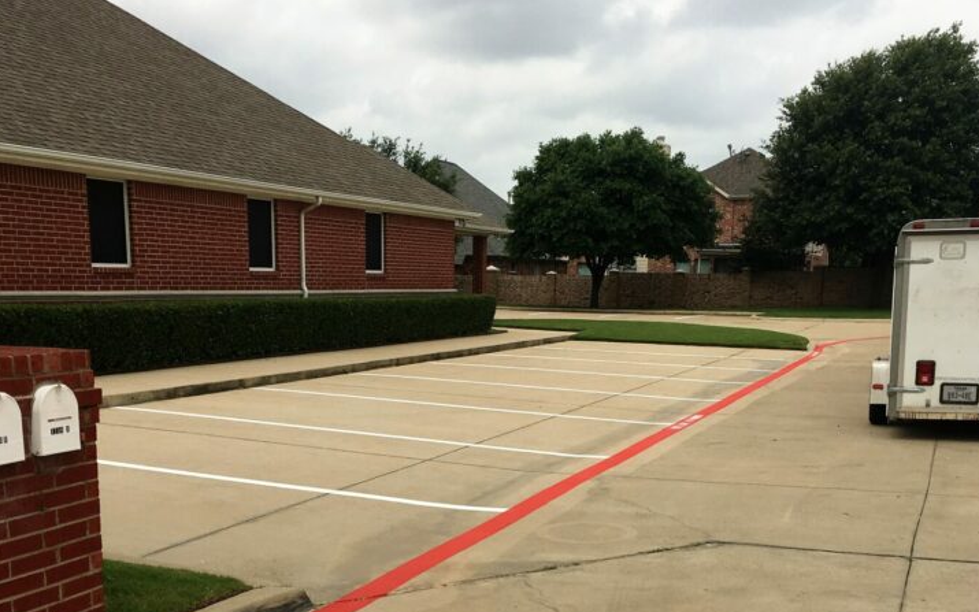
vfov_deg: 28.3
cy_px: 523
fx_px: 1174
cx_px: 496
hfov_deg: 45.3
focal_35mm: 44
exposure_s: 1/2747
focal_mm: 4.15
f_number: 2.2
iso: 25
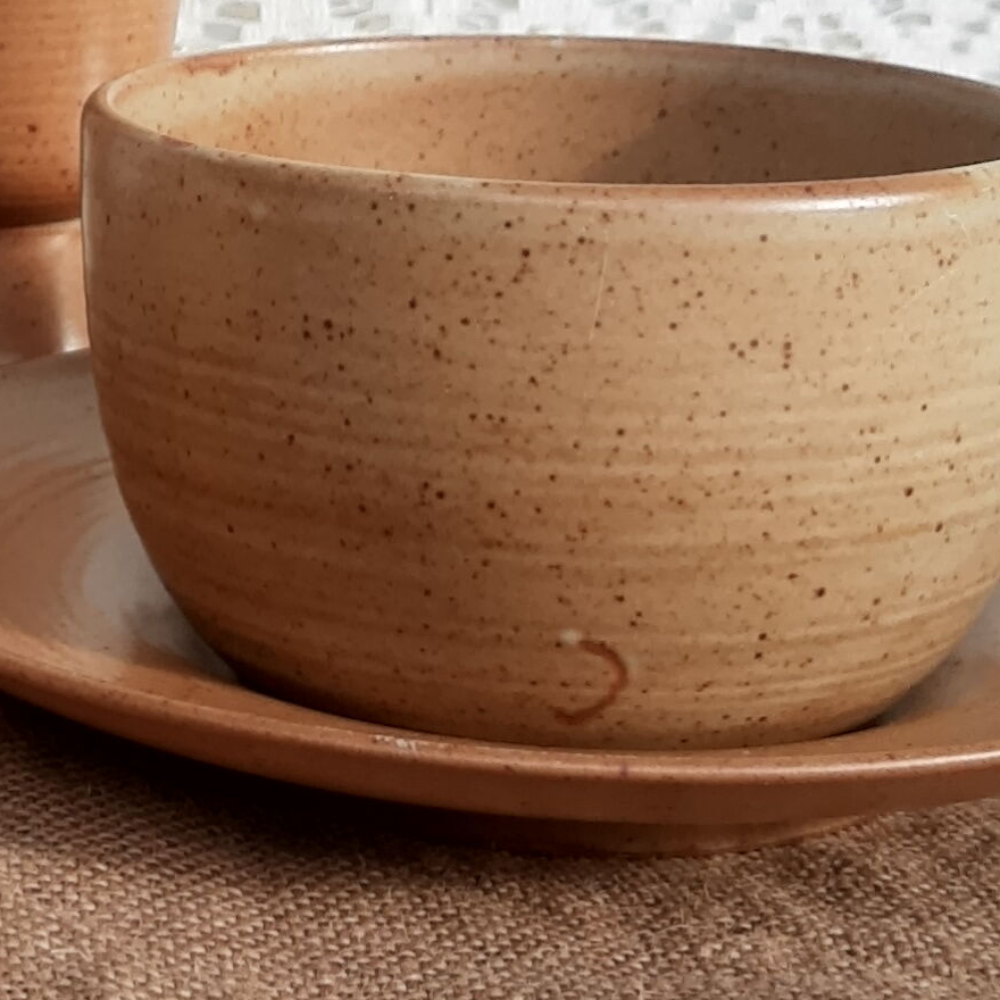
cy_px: 143
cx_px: -252
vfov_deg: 16.1
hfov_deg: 15.6
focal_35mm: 107
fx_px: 3497
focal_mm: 3.95
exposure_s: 1/533
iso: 50
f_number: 1.8
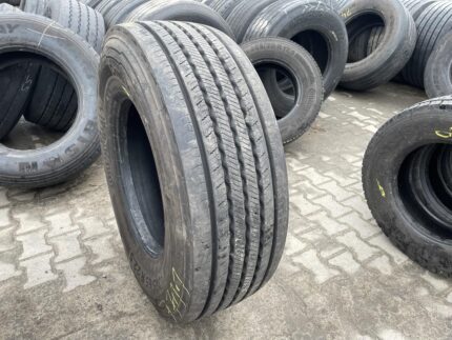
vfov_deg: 53.1
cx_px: 226
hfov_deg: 67.3
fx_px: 340
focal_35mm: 26
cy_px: 170
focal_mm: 4.2
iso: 32
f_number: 1.6
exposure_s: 1/121
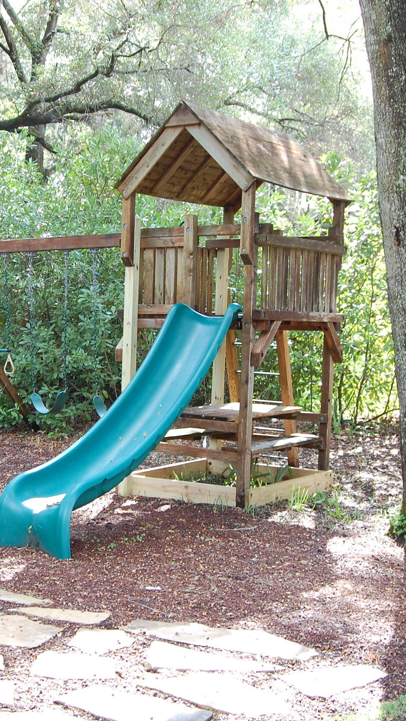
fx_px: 1091
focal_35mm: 57
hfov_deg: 20.7
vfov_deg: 36.6
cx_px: 55
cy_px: 362
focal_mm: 24
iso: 400
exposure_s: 1/40
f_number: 7.1
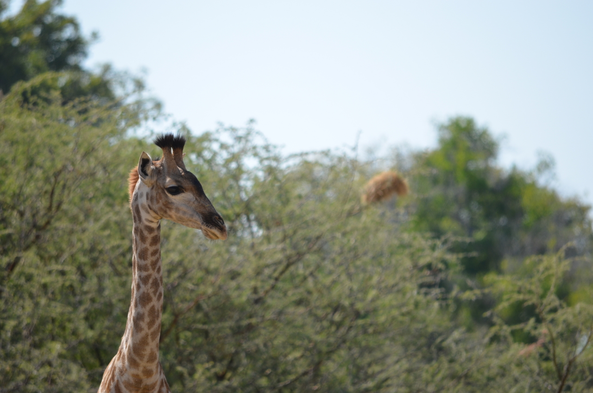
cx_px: 296
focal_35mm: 450
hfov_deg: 4.6
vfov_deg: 3.0
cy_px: 196
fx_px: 7398
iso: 200
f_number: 6.3
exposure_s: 1/640
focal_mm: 300
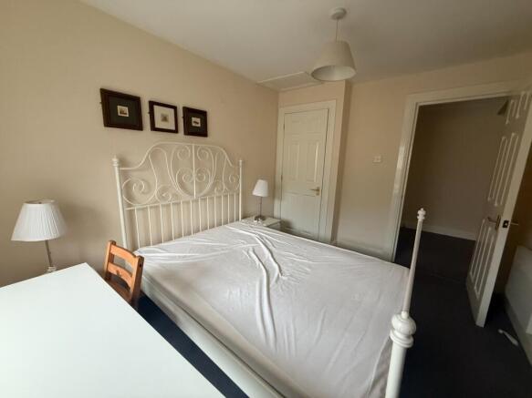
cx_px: 266
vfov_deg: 85.7
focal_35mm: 14
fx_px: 215
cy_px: 199
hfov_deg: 102.1
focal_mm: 2.22
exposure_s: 1/60
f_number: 2.2
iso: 640
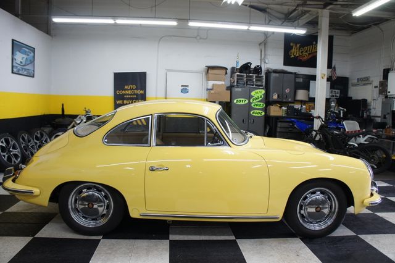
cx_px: 198
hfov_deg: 67.4
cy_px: 132
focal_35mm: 27
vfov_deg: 47.9
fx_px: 296
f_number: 4
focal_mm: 18
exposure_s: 1/30
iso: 200
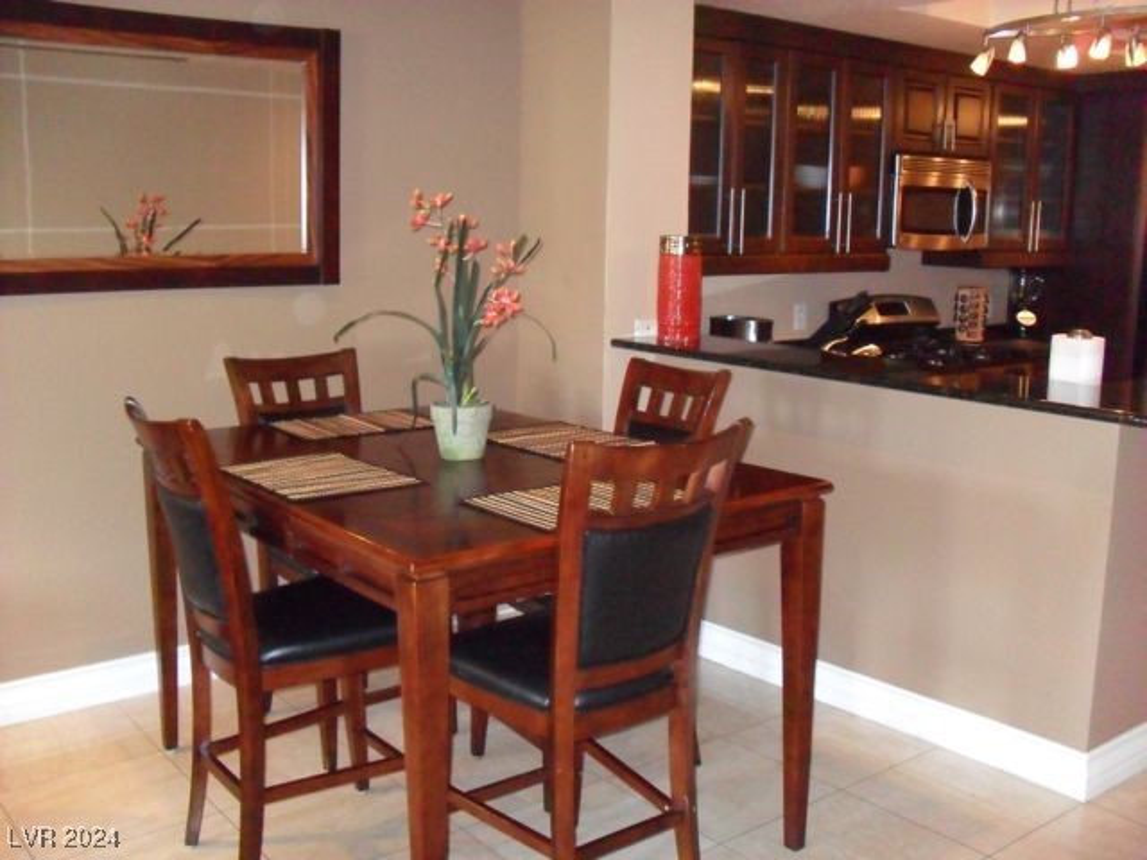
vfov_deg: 40.7
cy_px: 430
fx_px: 1160
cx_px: 574
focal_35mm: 35
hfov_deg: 52.6
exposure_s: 1/45
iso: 640
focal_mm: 6.3
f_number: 3
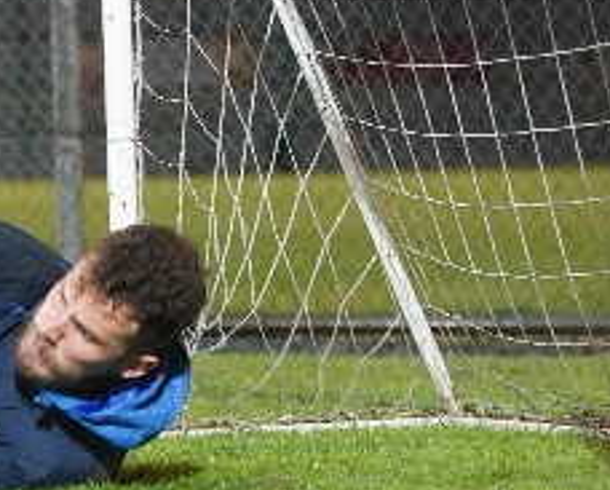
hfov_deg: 6.8
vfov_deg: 5.5
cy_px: 216
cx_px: -238
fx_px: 5080
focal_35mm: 281
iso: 5000
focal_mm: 102
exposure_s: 1/200
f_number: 3.5
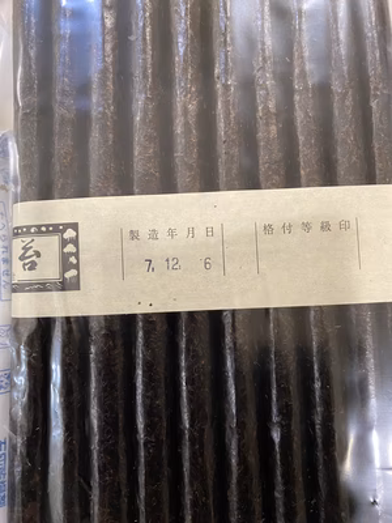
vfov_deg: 67.3
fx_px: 393
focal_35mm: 26
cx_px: 196
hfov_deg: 53.1
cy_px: 262
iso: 400
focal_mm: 4.25
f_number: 1.8
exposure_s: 1/50
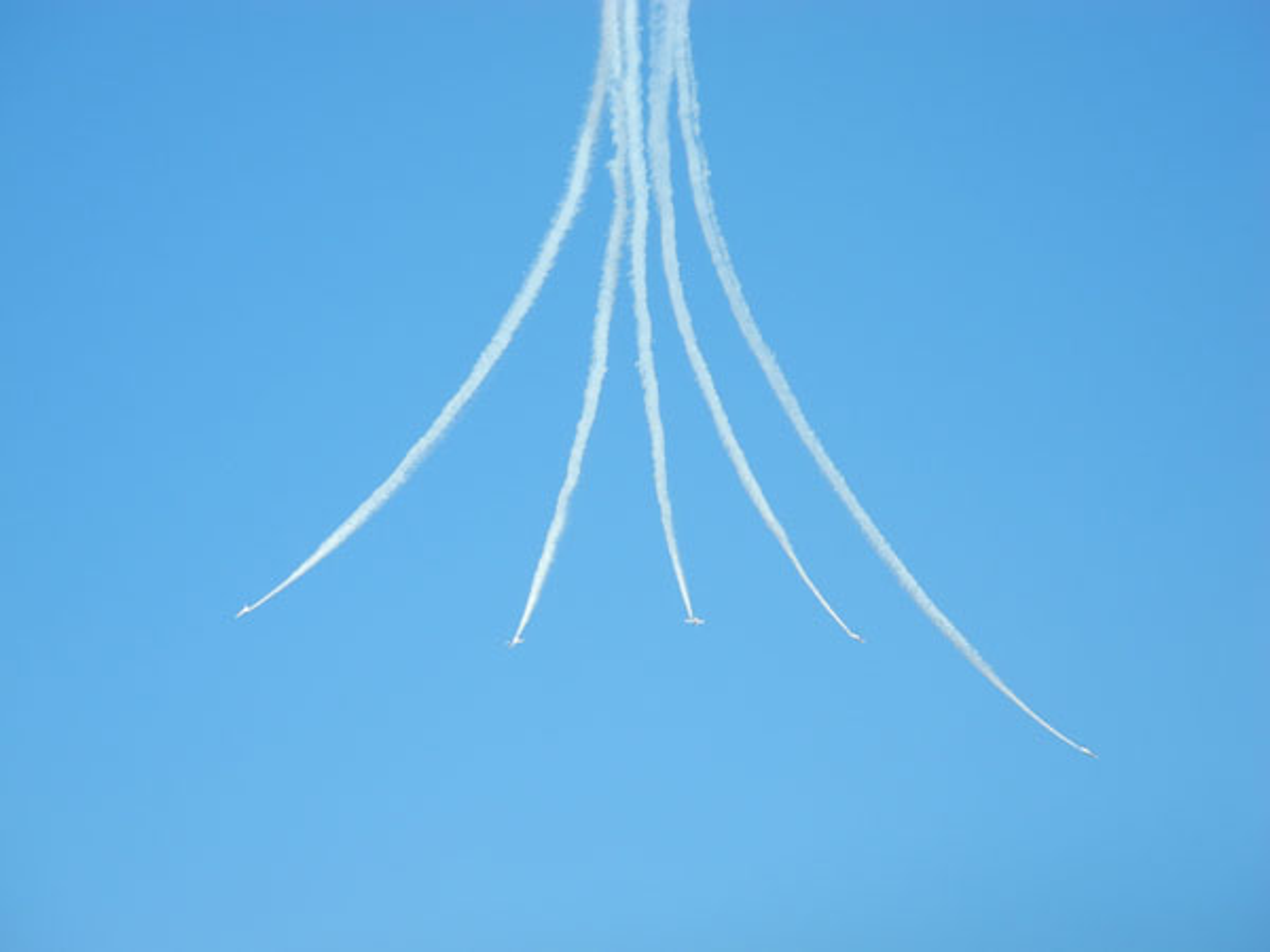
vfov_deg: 7.4
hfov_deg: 9.9
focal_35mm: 200
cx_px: 635
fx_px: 7338
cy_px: 476
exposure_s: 1/438
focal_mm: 42.6
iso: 100
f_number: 5.6
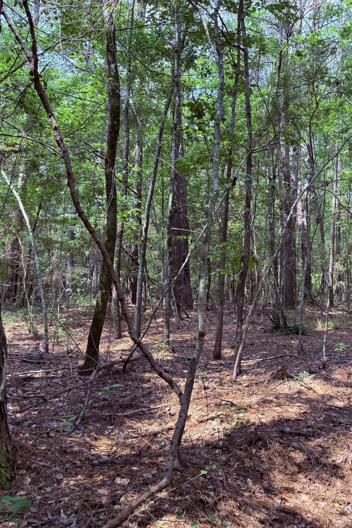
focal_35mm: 34
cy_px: 268
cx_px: 247
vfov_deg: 55.8
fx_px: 499
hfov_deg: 38.2
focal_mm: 6.76
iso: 80
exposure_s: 1/199
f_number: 1.78
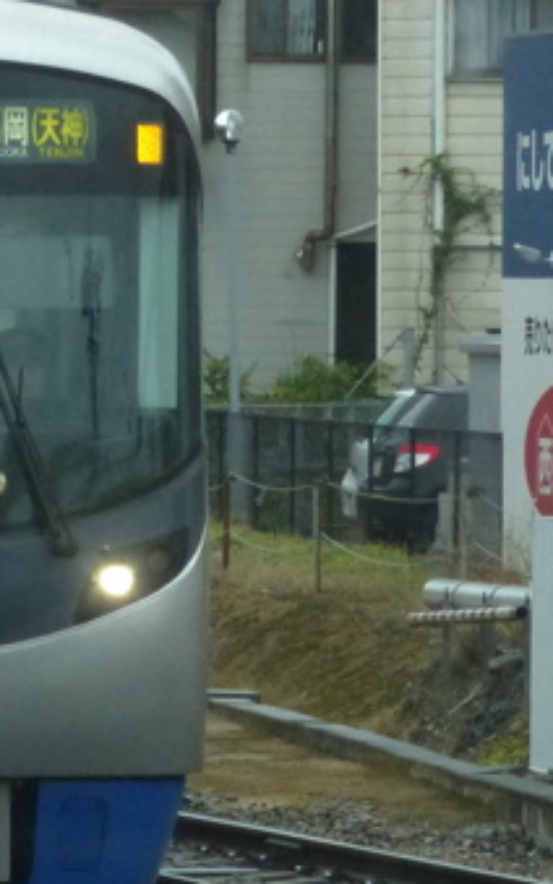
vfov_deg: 4.9
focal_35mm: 432
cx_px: -378
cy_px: 472
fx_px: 10413
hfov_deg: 3.0
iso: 400
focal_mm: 24.3
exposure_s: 1/320
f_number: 3.2
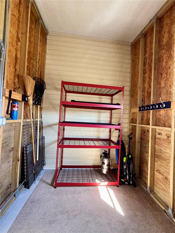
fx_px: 94
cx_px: 88
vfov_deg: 102.1
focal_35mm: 14
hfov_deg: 85.7
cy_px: 116
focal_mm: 2.22
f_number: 2.2
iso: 200
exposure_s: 1/113
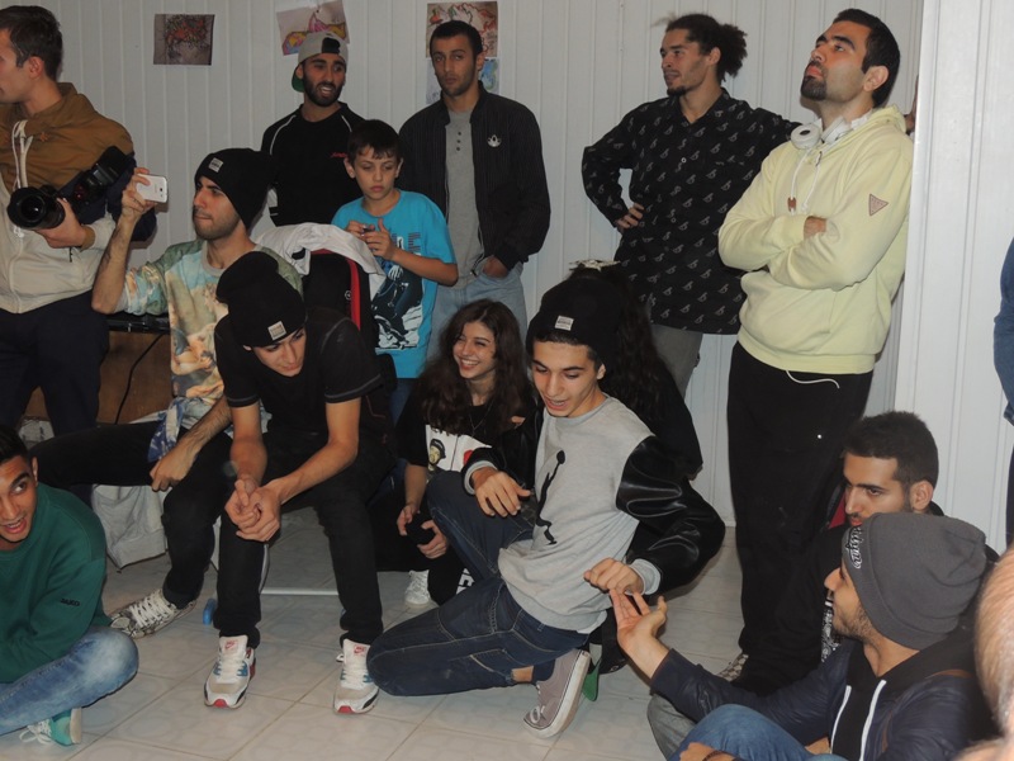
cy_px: 380
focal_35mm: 43
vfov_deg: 33.6
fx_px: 1260
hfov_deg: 43.9
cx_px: 507
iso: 200
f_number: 3.4
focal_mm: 7.6
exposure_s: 1/30
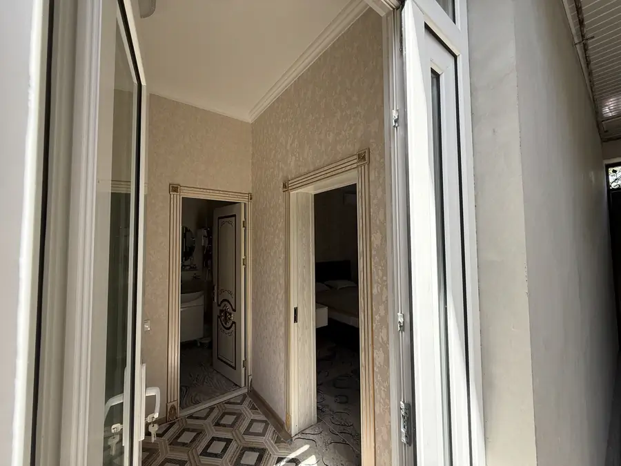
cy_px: 233
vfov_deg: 85.7
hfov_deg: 102.1
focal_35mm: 14
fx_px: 251
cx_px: 310
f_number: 2.2
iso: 64
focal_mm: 2.22
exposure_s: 1/323
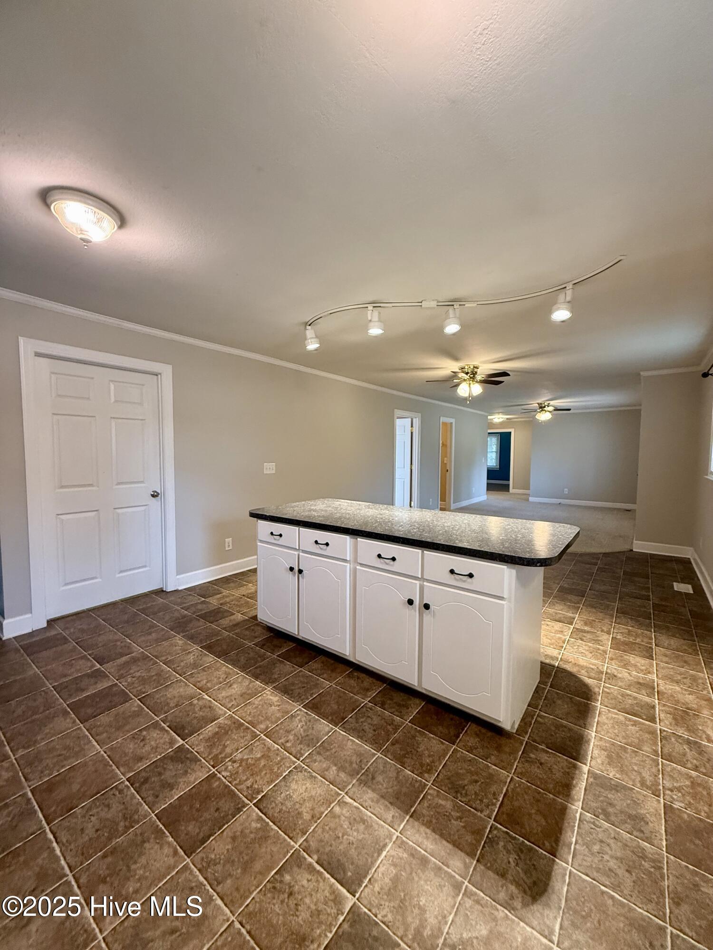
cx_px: 356
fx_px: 384
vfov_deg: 102.1
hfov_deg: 85.7
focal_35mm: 14
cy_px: 475
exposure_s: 1/60
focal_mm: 2.22
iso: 320
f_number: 2.2
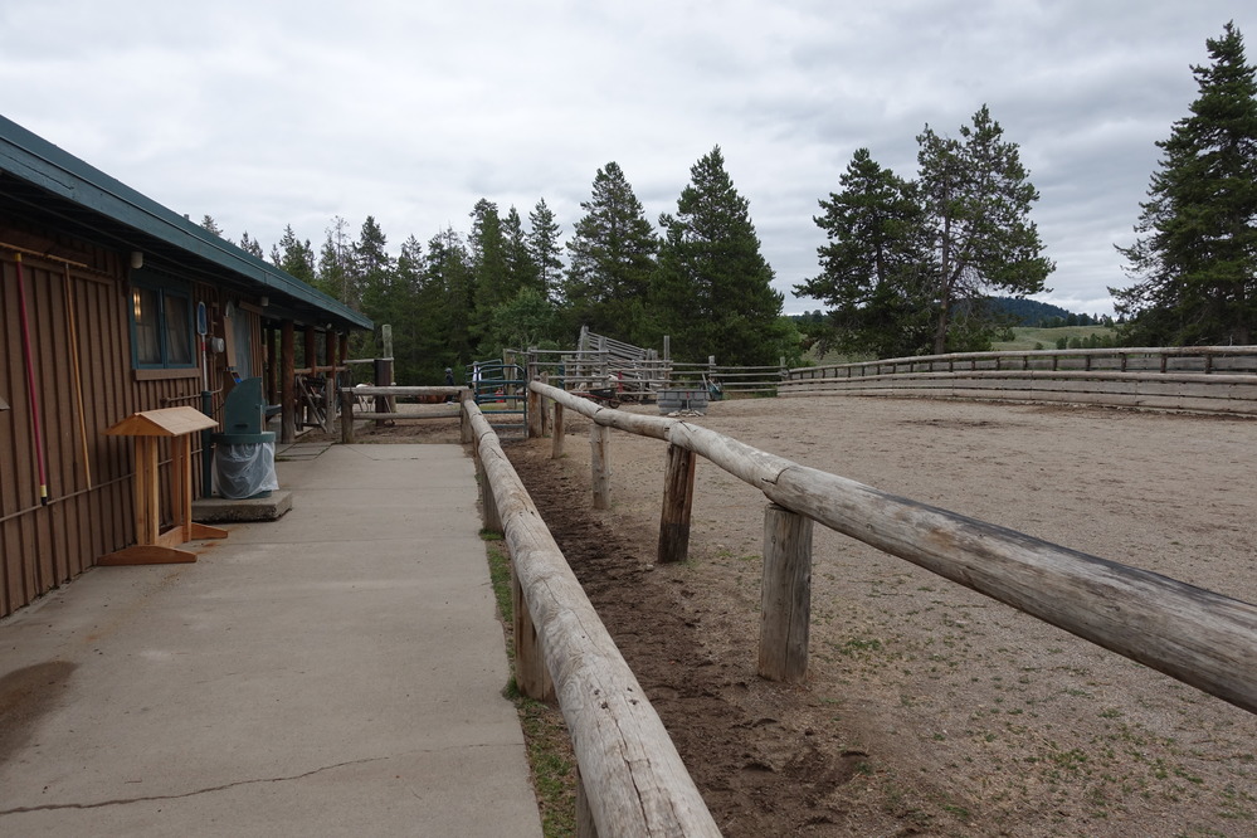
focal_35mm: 24
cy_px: 419
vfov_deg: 53.1
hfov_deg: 73.7
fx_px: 838
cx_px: 628
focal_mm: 8.8
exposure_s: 1/250
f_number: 4
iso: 125
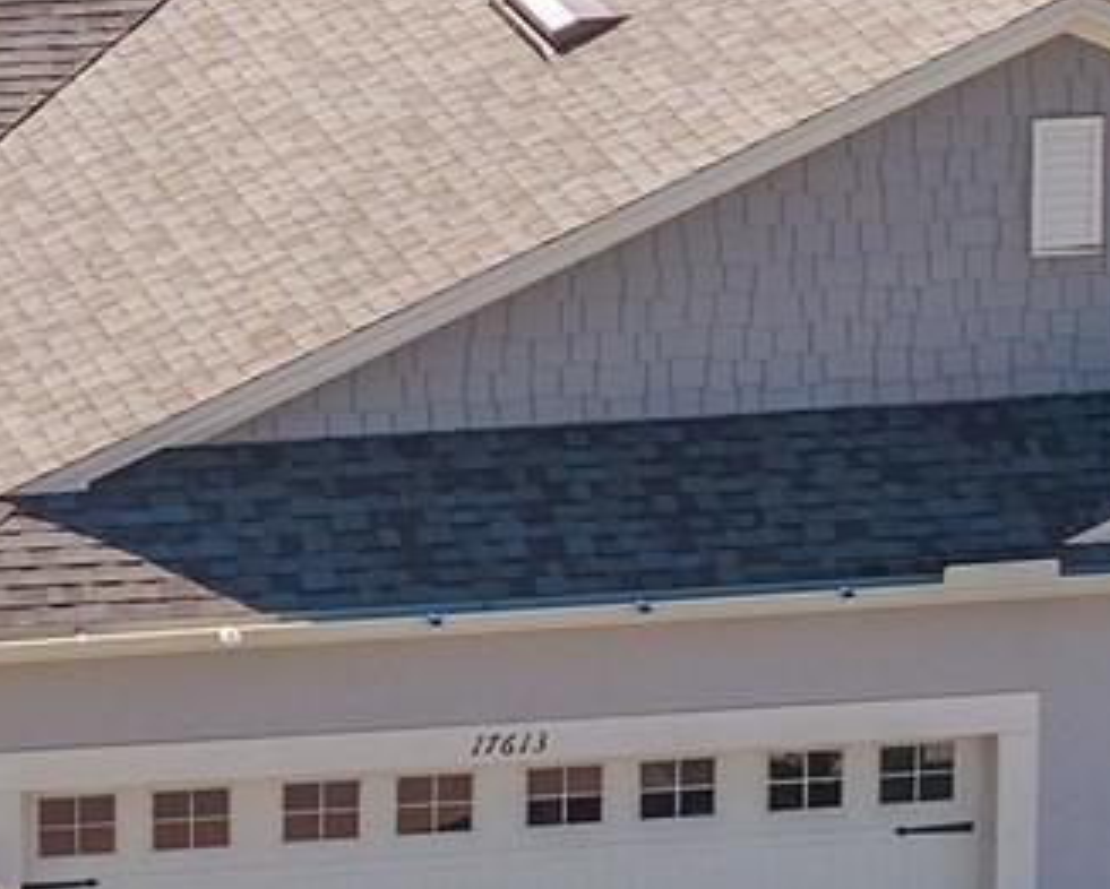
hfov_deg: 5.8
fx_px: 10979
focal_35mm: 334
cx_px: 238
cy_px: 251
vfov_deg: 4.6
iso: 100
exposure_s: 1/730
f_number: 2.8
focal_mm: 19.35
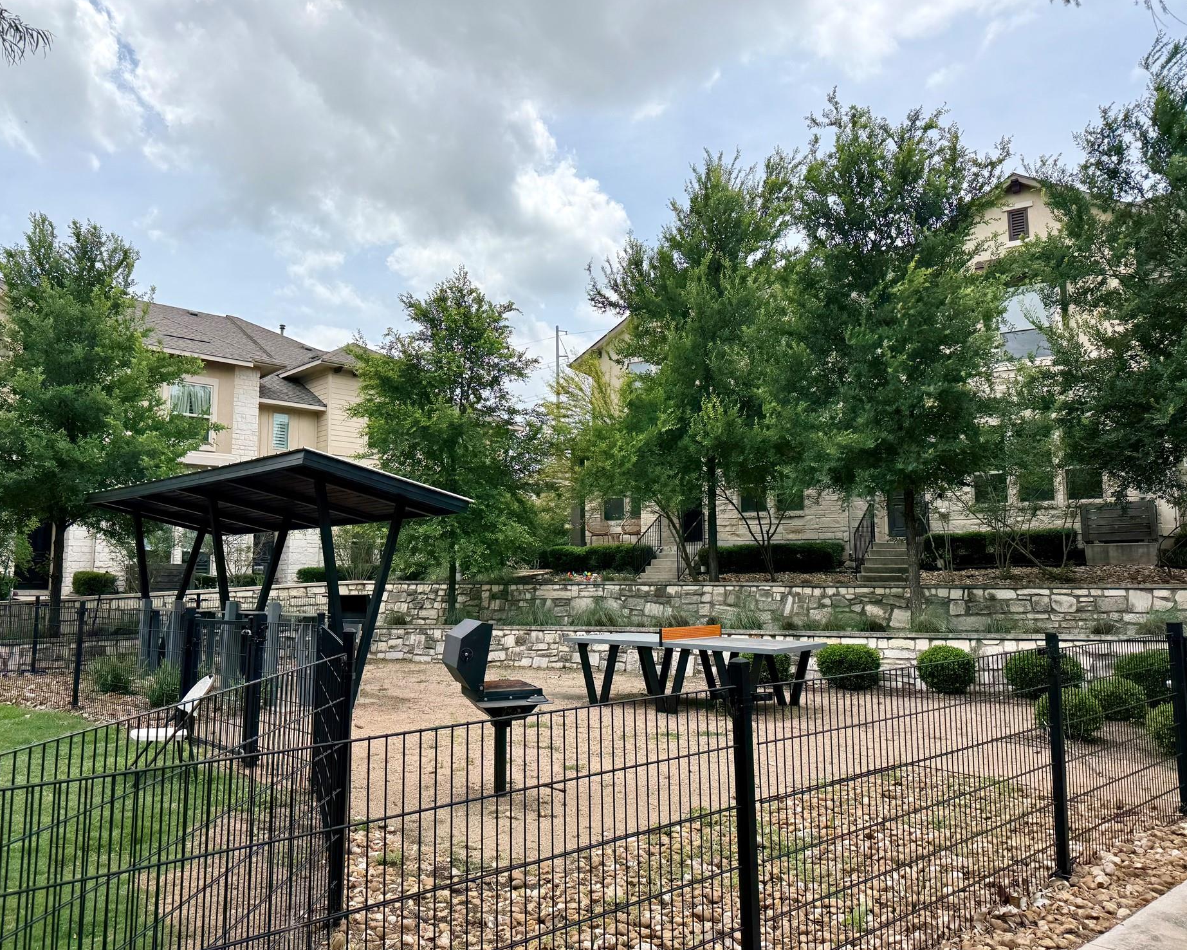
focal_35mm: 26
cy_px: 472
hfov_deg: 65.9
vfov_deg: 54.9
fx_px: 913
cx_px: 533
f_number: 1.78
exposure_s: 1/4673
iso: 80
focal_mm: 6.76
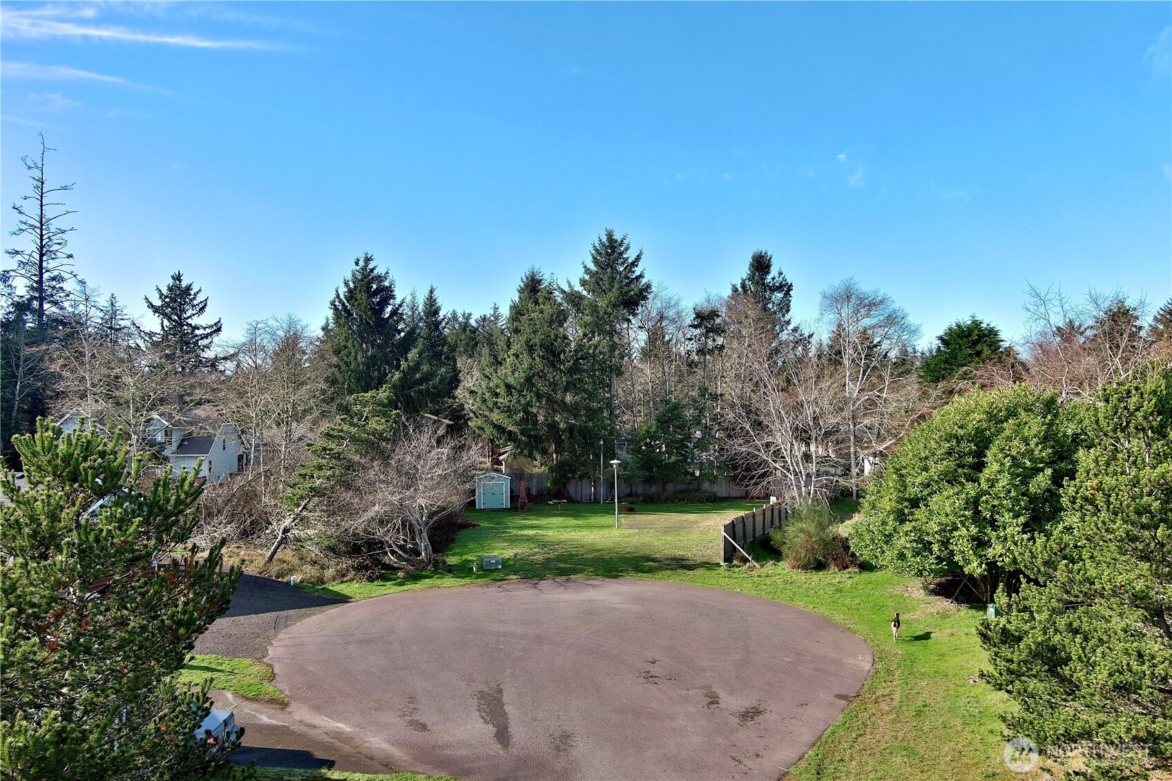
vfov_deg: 45.0
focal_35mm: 29
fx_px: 944
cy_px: 390
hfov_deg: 63.7
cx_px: 586
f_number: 2.8
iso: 100
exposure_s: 1/1040
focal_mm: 10.57
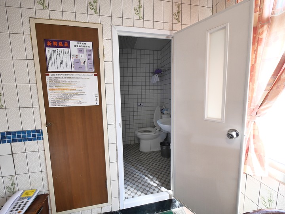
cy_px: 107
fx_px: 115
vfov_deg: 85.7
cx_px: 142
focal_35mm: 14
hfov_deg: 102.0
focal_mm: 7
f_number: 5
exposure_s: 1/25
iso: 400
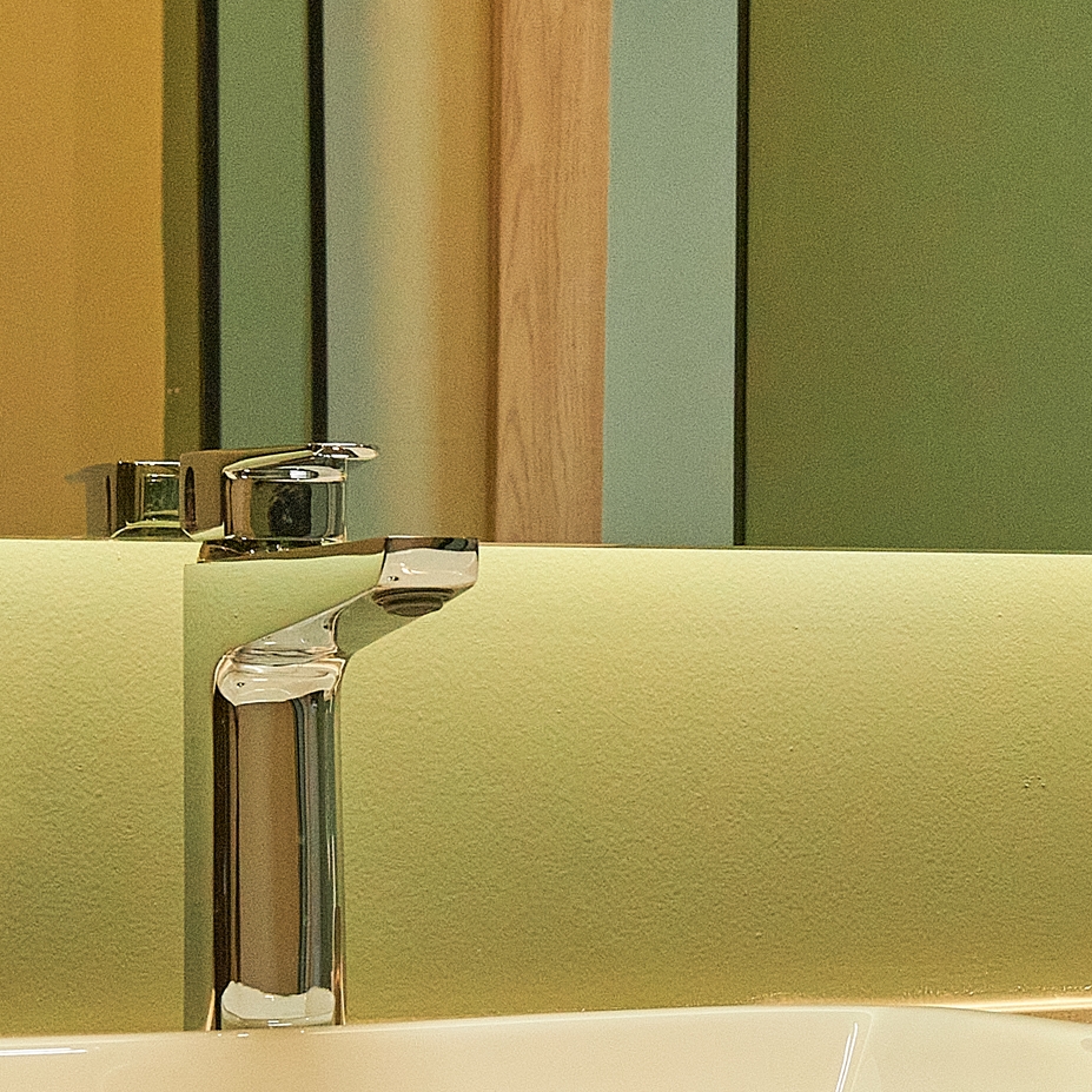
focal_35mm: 132
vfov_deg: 13.2
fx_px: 4711
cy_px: 708
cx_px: 1169
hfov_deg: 13.0
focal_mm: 48
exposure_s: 1/80
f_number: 16
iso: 6400
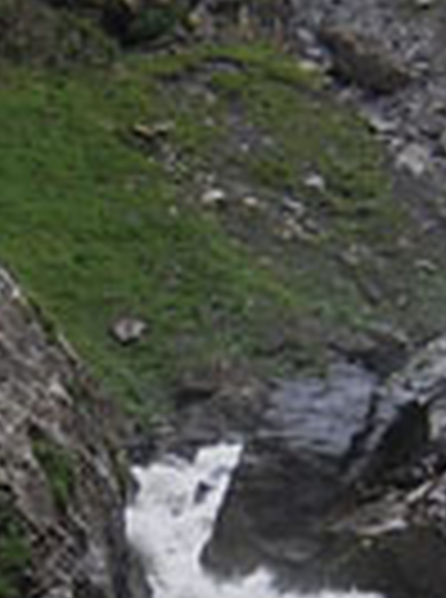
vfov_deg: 12.1
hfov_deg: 9.0
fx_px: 2814
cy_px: 468
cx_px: 108
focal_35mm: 163
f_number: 2.6
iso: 100
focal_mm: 4.7
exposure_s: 1/80.9
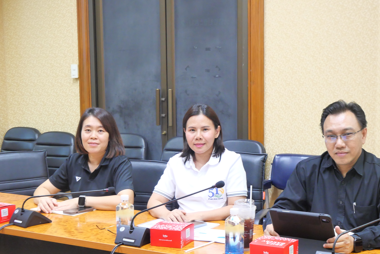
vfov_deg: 22.3
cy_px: 146
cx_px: 224
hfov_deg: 32.8
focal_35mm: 61
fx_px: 644
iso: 1600
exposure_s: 1/8
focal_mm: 22
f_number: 5.6
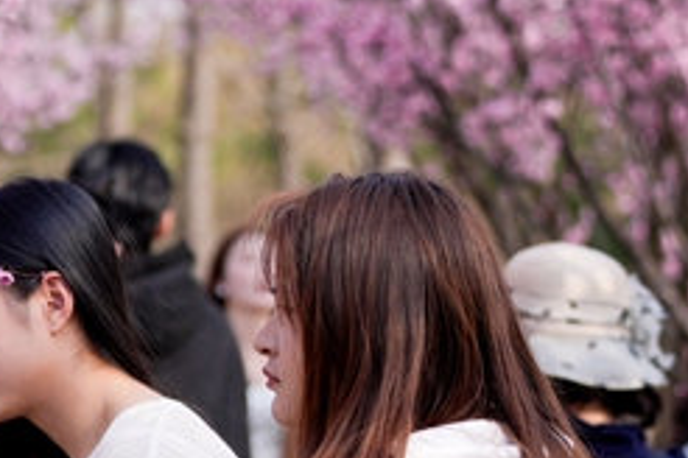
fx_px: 6535
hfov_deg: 6.0
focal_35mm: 342
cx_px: -131
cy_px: 359
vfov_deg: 4.0
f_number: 2.8
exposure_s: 1/640
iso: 100
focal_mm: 70
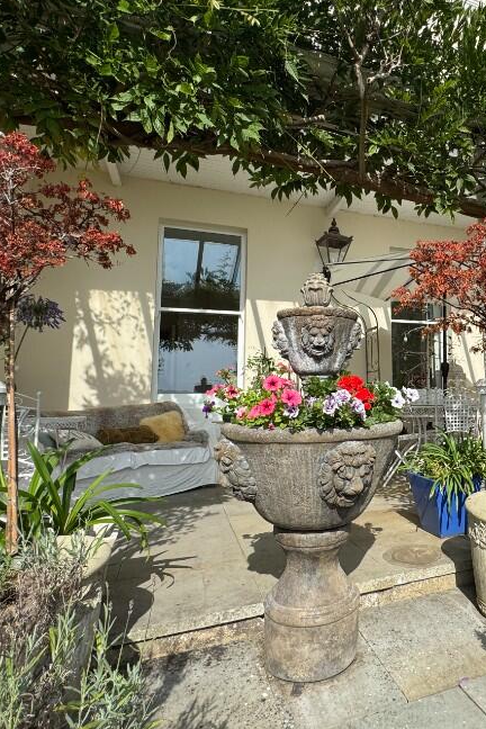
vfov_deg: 76.0
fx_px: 466
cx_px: 392
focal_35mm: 23
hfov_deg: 51.5
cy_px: 334
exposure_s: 1/1536
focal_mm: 2.22
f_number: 2.2
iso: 50
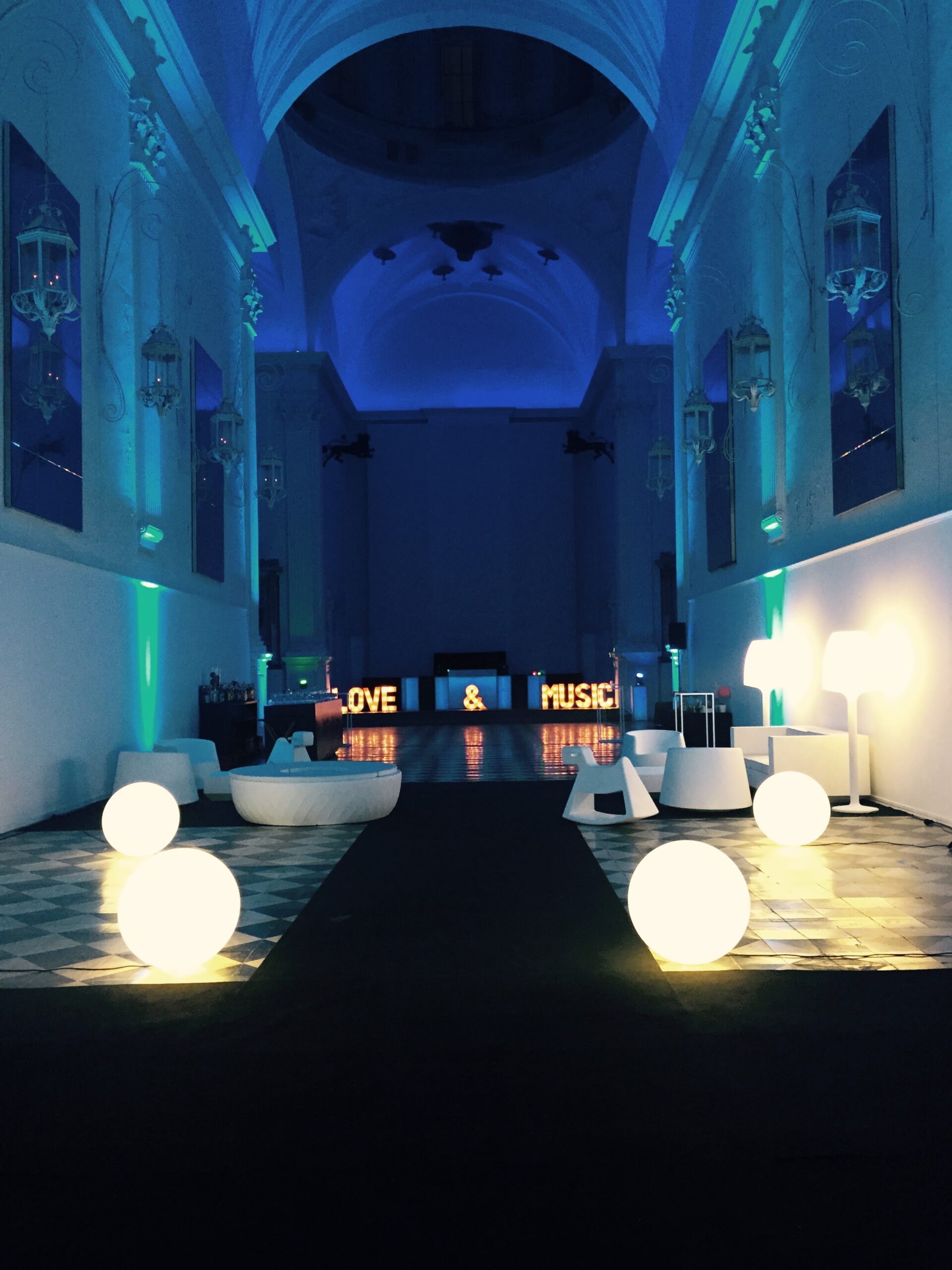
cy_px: 635
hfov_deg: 48.2
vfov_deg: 61.7
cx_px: 476
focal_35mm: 29
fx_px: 1063
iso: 200
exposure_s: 1/30
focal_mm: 4.15
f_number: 2.2
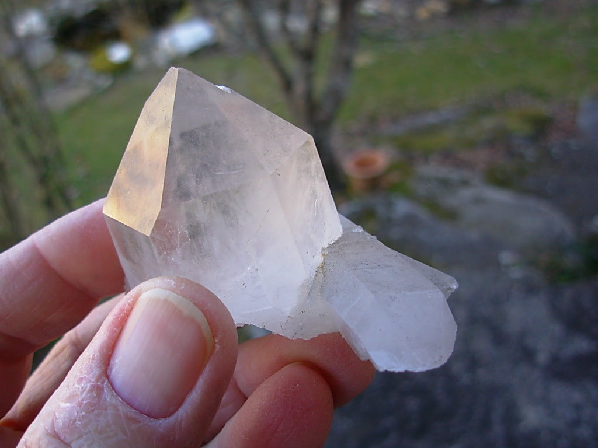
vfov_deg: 37.7
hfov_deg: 49.0
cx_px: 299
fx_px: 656
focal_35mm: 38
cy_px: 224
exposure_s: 1/73.9
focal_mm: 6.3
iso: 50
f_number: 2.9
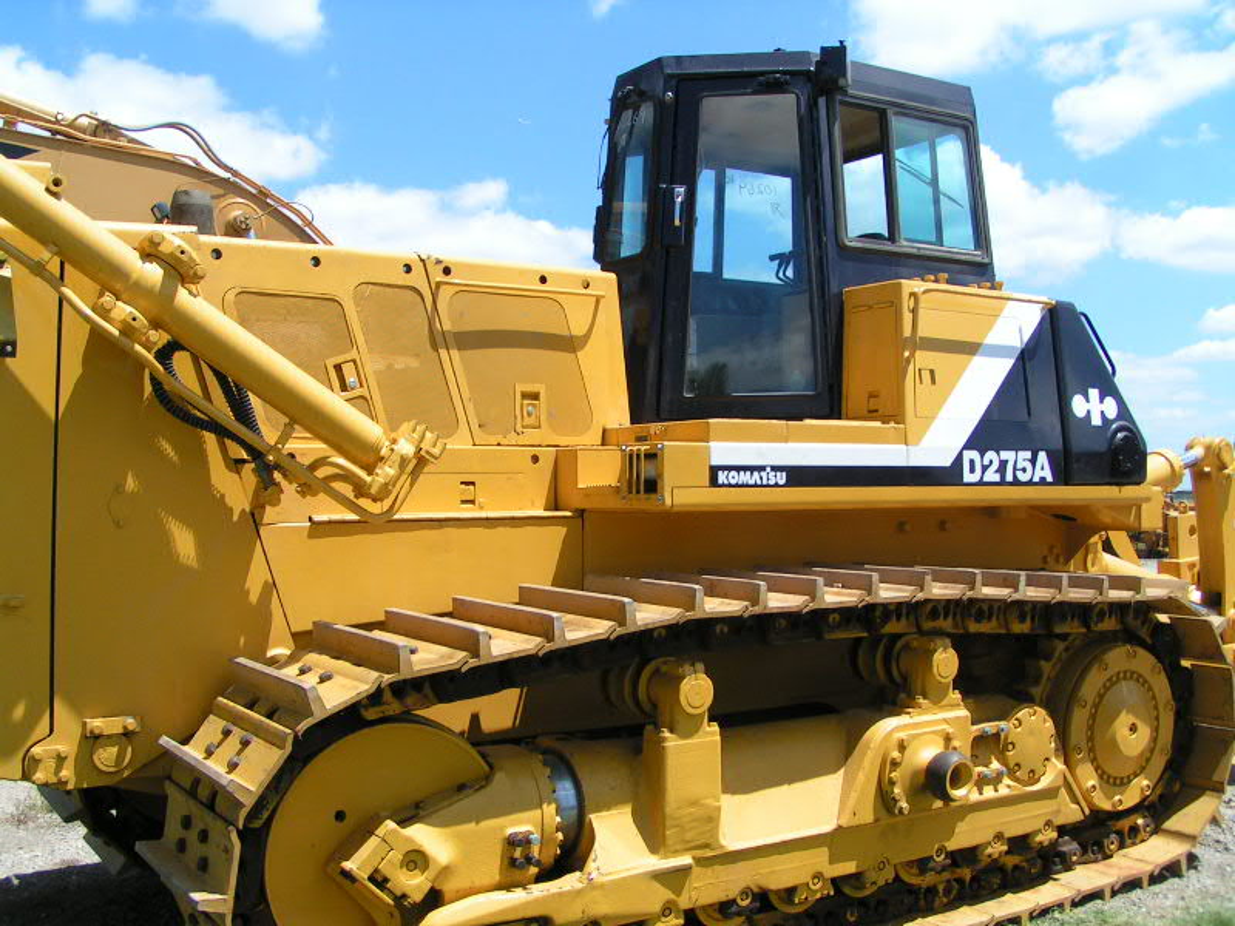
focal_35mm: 38
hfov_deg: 49.0
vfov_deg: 37.7
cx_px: 618
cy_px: 463
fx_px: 1356
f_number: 5.6
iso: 50
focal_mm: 5.8
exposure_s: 1/400
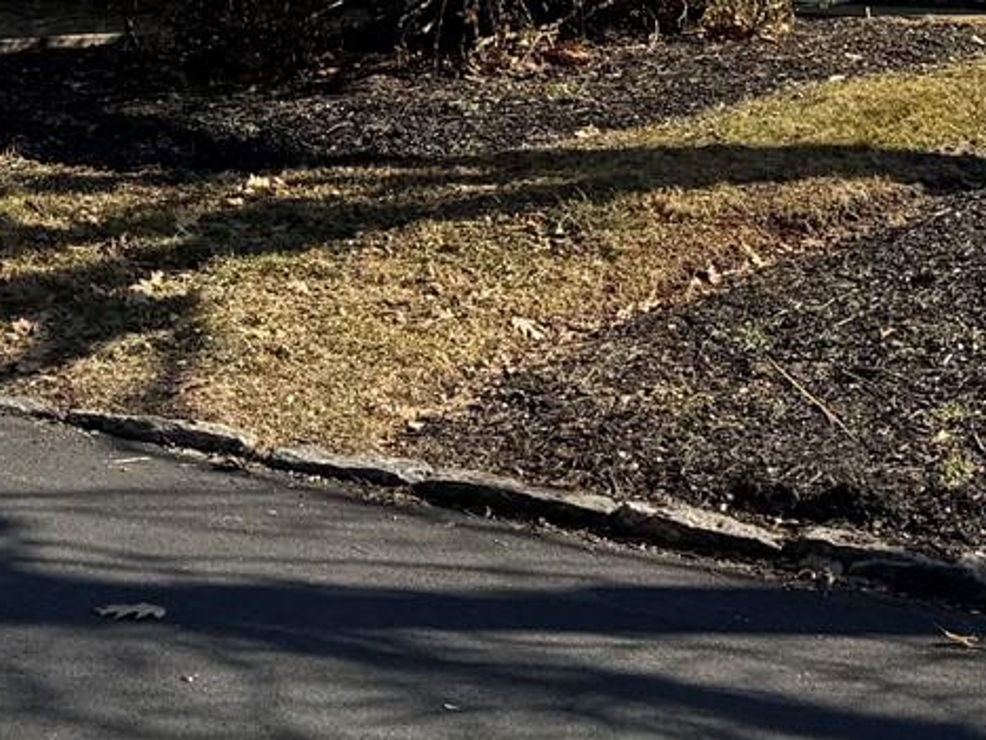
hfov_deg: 18.2
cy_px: -607
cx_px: 1018
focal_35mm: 105
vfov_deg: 12.8
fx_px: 2991
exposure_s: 1/3021
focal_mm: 6.76
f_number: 1.78
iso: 80
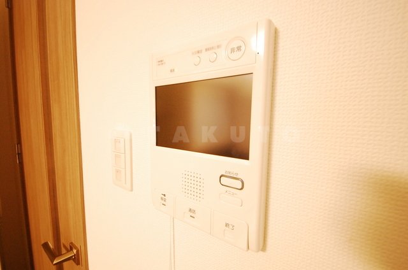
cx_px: 204
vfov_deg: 77.1
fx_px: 170
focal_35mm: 15
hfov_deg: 100.5
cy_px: 135
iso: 1600
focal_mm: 10
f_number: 4.8
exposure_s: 1/15
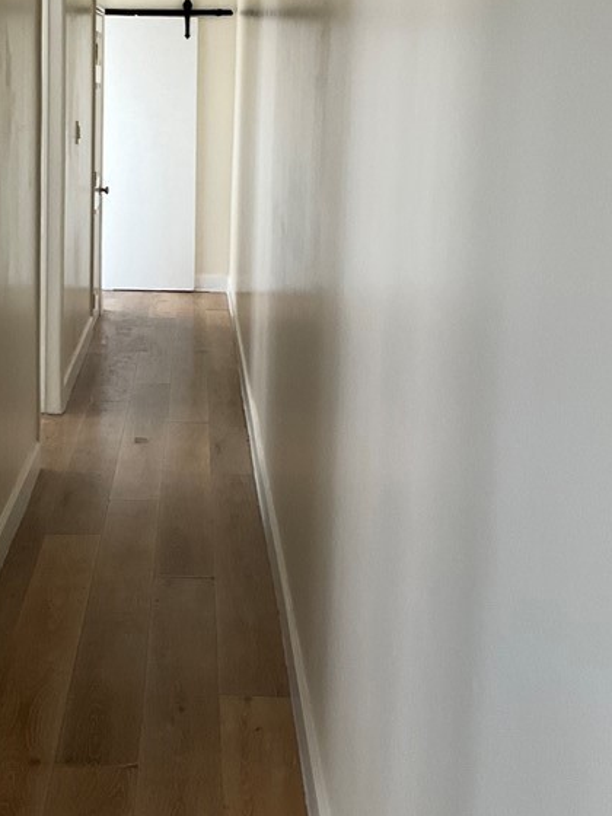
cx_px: 194
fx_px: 1249
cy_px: 284
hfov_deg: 27.3
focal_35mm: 53
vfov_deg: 35.9
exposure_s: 1/60
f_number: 1.8
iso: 100
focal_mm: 3
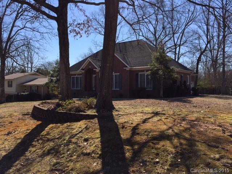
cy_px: 87
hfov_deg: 61.7
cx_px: 116
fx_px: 194
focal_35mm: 29
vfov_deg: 48.2
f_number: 2.2
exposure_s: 1/1980
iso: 32
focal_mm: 4.15
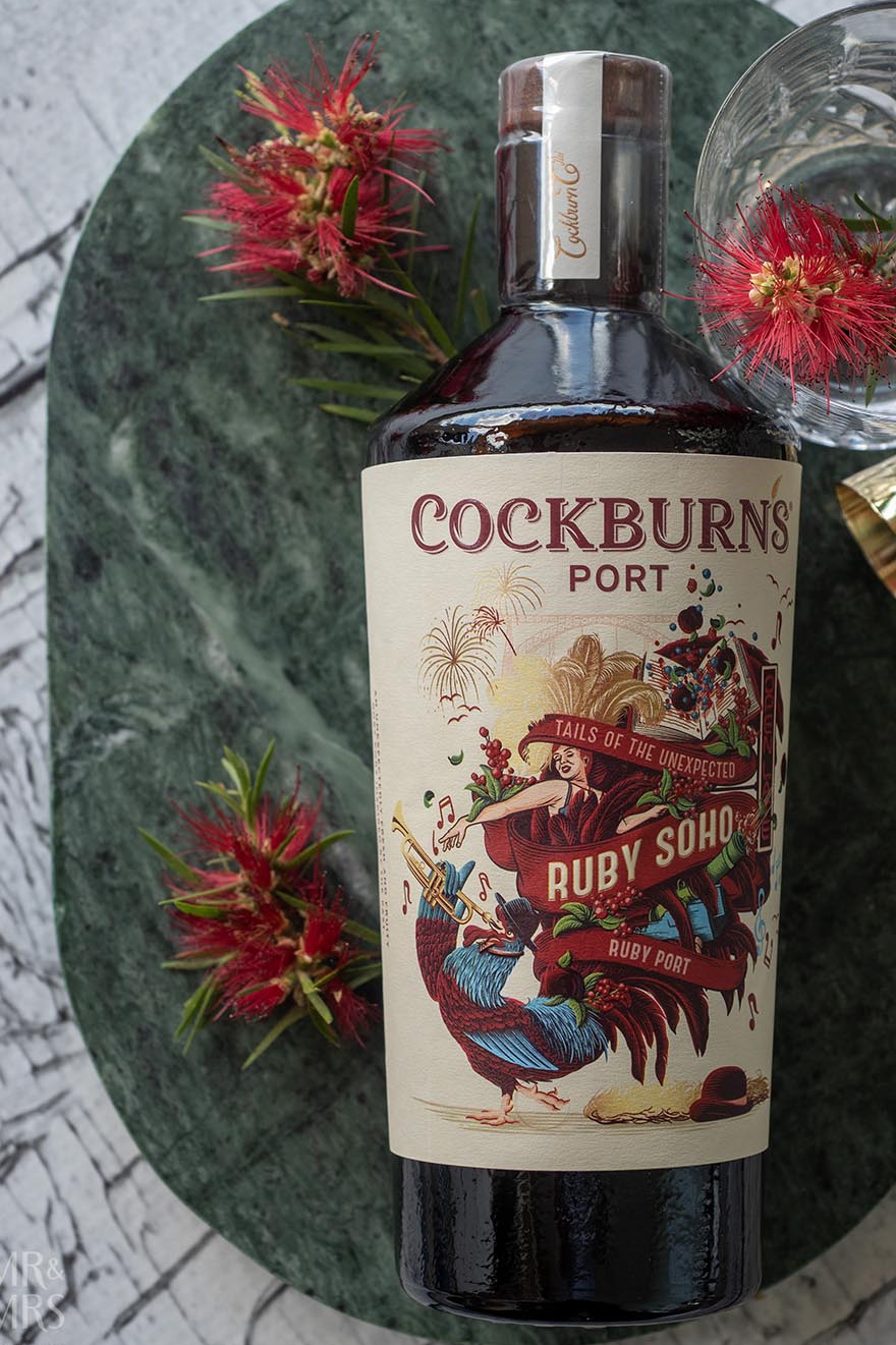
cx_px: 493
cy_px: 677
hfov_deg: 16.2
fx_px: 3137
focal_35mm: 84
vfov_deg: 24.2
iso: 200
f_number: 4
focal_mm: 40
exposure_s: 1/200
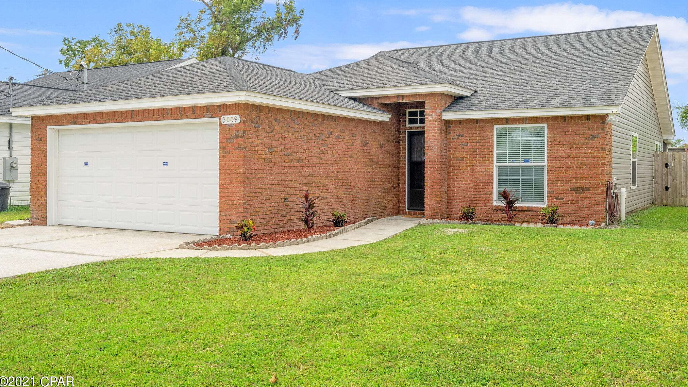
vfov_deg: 33.7
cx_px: 345
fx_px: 639
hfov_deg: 56.6
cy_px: 171
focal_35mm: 35
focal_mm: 22
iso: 100
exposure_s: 1/50
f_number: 9
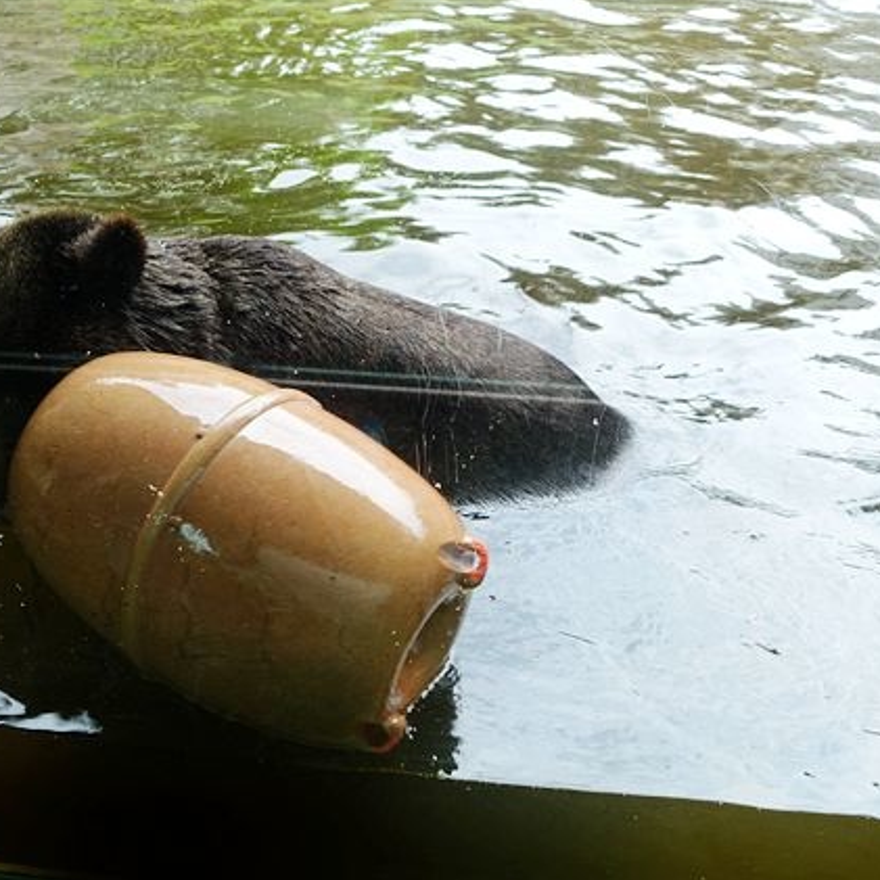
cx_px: 249
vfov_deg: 40.0
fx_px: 1208
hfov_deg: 39.2
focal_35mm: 42
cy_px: 430
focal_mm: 11.81
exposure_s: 1/60
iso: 125
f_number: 2.8
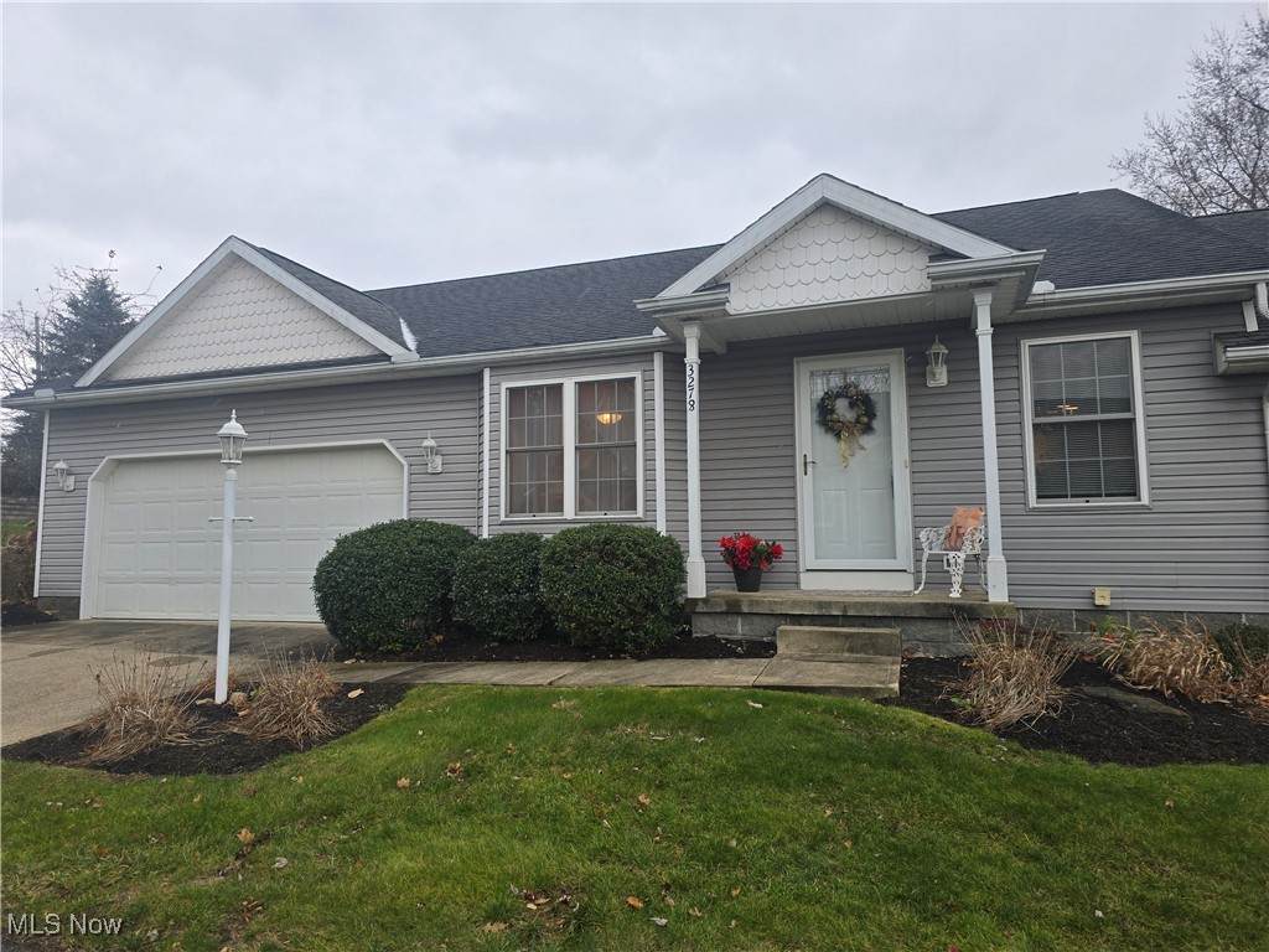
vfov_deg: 58.9
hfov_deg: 73.9
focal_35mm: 23
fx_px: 843
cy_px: 476
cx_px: 634
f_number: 1.7
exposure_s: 1/180
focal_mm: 6.3
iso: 40
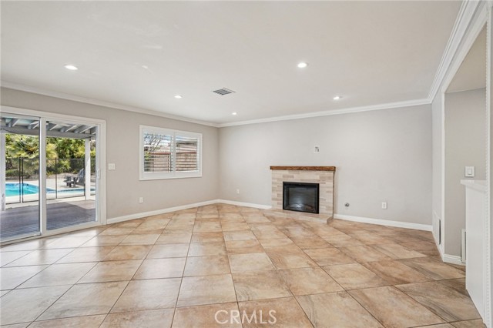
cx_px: 246
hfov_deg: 96.8
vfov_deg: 73.7
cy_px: 164
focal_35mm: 16
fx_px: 219
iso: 400
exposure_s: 1/25
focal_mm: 16
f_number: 8
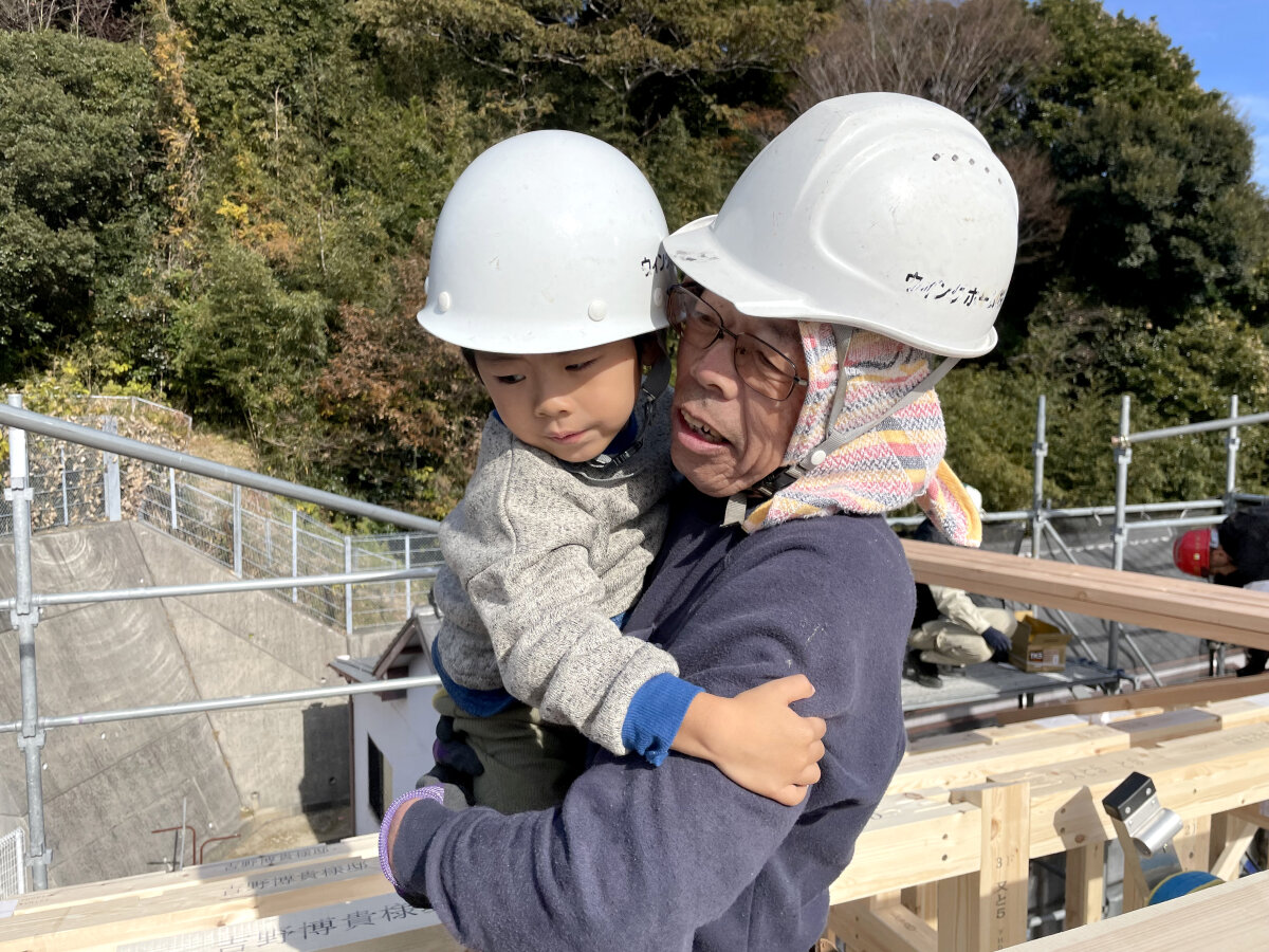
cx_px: 634
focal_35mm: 26
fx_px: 953
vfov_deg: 53.1
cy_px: 476
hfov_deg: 67.3
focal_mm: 4.2
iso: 32
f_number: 1.6
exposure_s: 1/5291
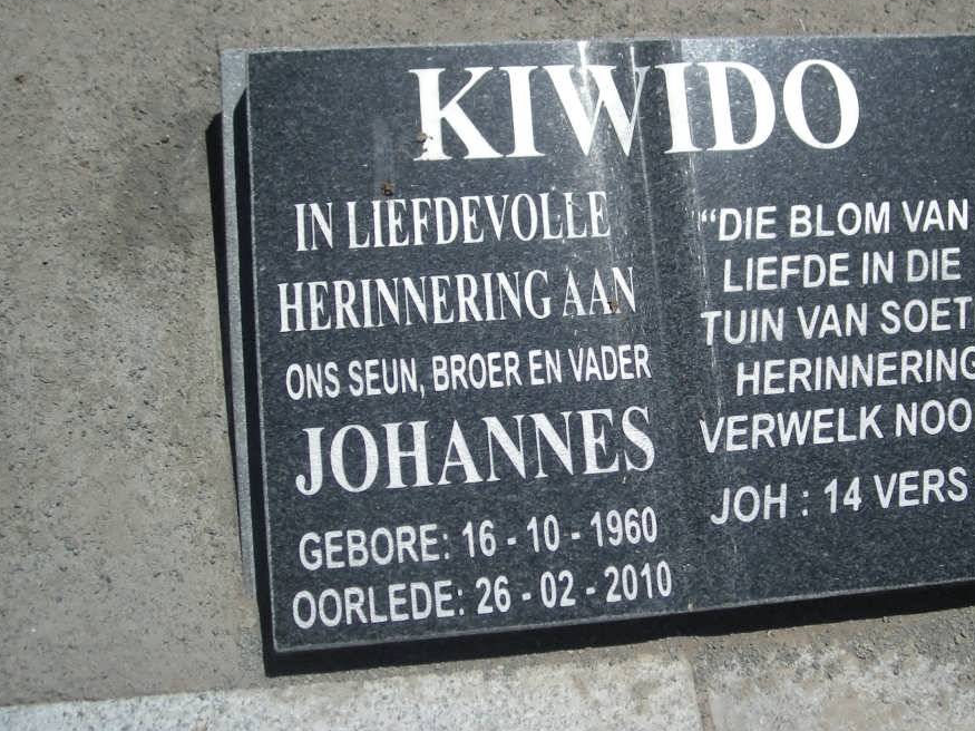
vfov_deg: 30.2
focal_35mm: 48
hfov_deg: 39.3
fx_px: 1352
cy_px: 306
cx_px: 625
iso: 50
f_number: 5.7
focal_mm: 5.7
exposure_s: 1/526
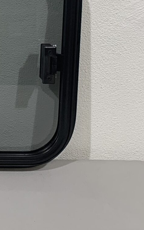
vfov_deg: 20.9
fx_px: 591
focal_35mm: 94
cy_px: -27
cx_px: -144
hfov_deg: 12.3
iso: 32
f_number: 1.8
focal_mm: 4.25
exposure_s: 1/100
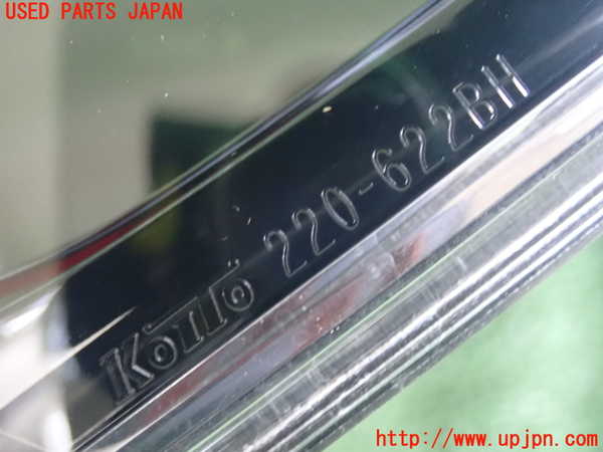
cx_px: 302
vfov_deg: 21.0
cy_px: 226
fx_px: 1219
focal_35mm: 70
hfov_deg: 27.8
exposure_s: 1/15
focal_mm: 12.6
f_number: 4
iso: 1600
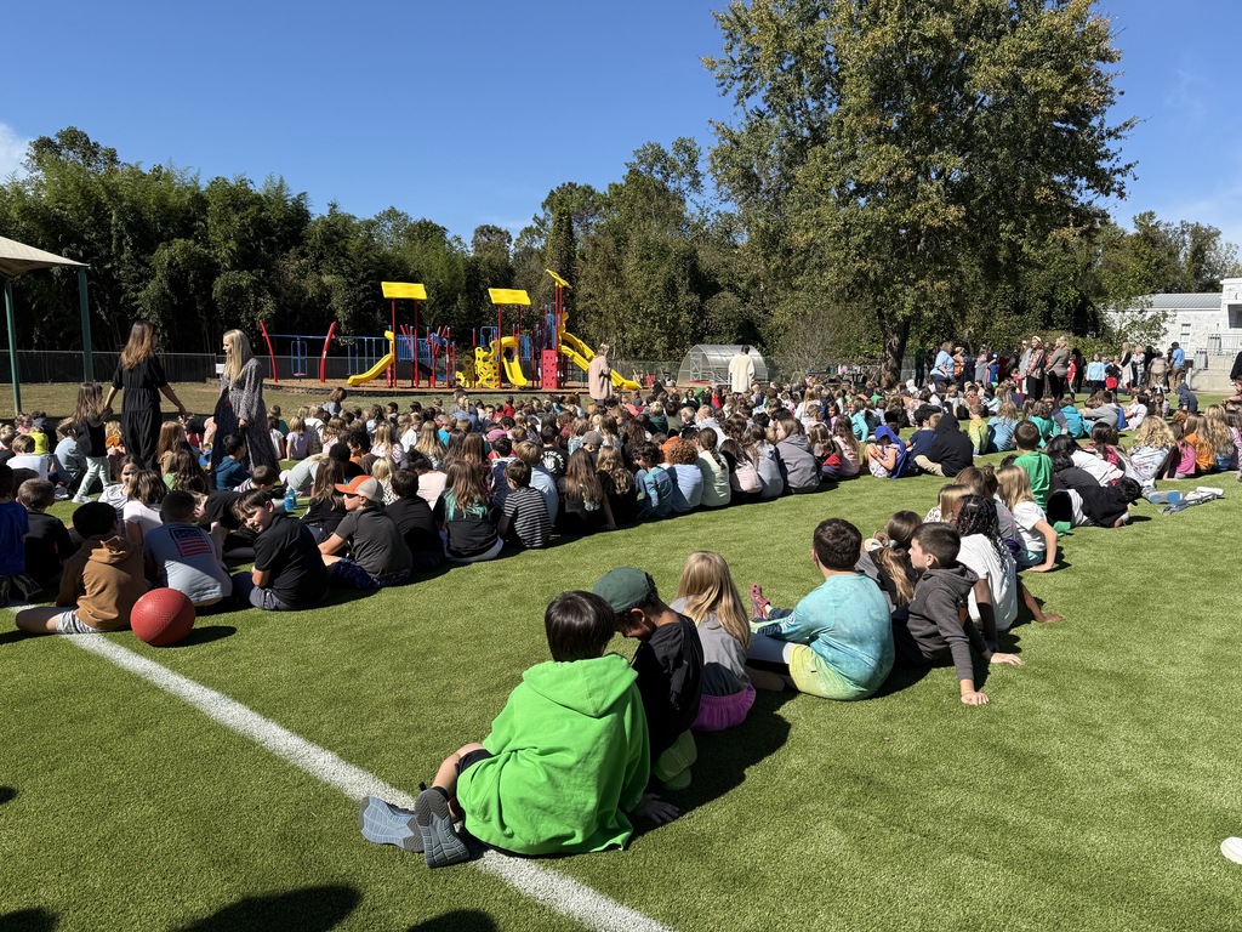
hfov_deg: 71.6
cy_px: 466
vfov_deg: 56.8
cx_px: 621
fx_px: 861
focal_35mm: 24
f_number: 1.78
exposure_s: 1/3953
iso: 80
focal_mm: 6.76
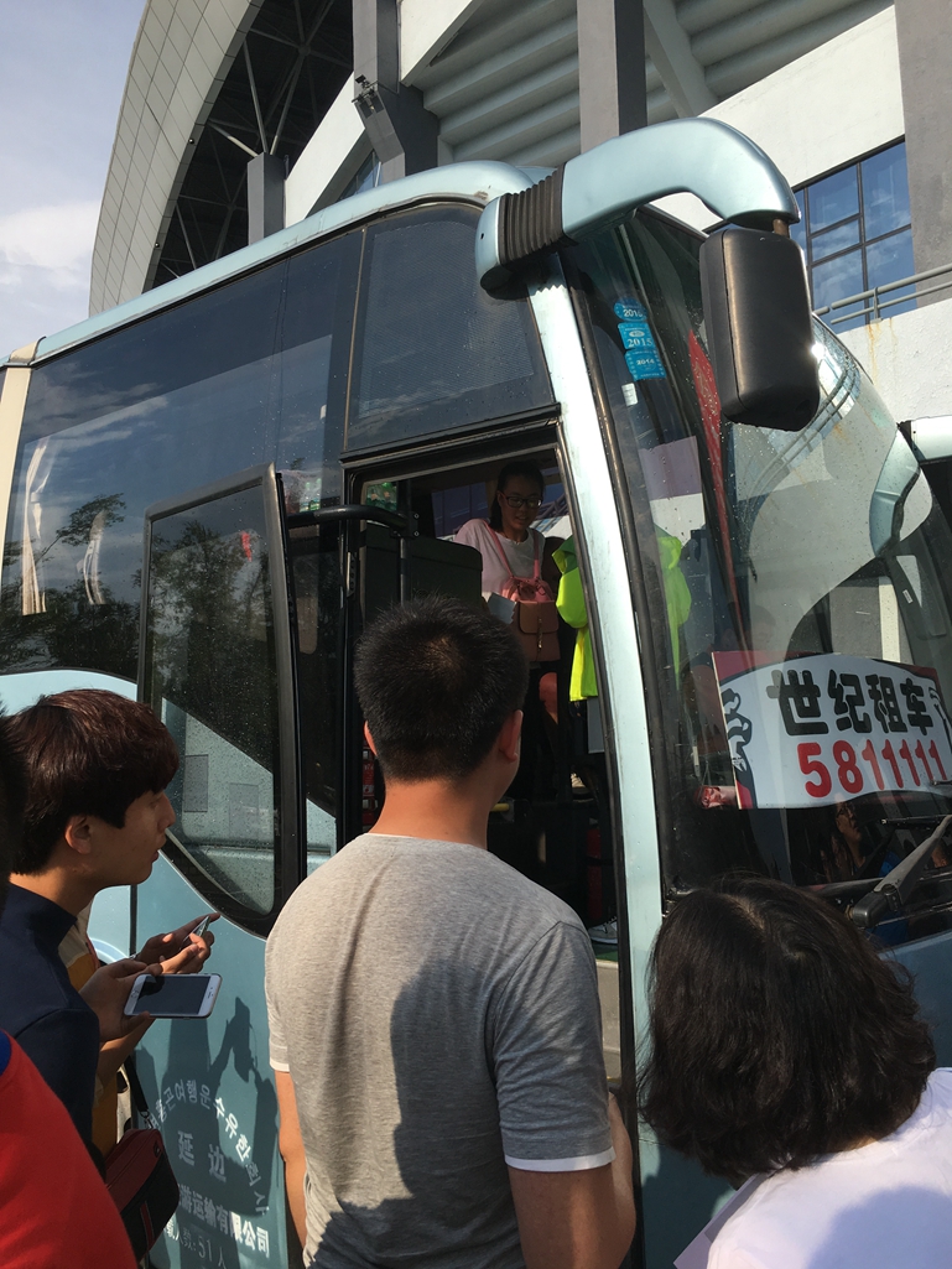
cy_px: 634
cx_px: 476
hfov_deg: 48.2
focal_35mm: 29
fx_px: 1063
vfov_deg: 61.7
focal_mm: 4.15
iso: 25
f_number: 2.2
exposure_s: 1/1570
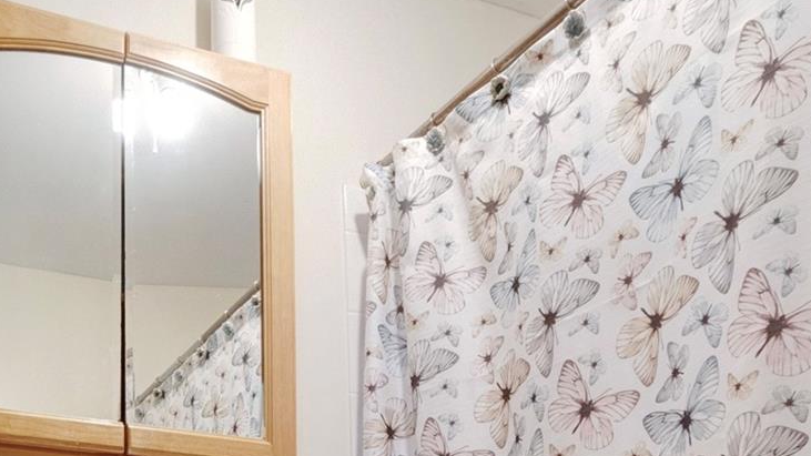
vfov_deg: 21.5
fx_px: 946
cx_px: 206
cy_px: 732
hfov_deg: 44.9
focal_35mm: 44
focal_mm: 10
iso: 800
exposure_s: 1/10
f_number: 9
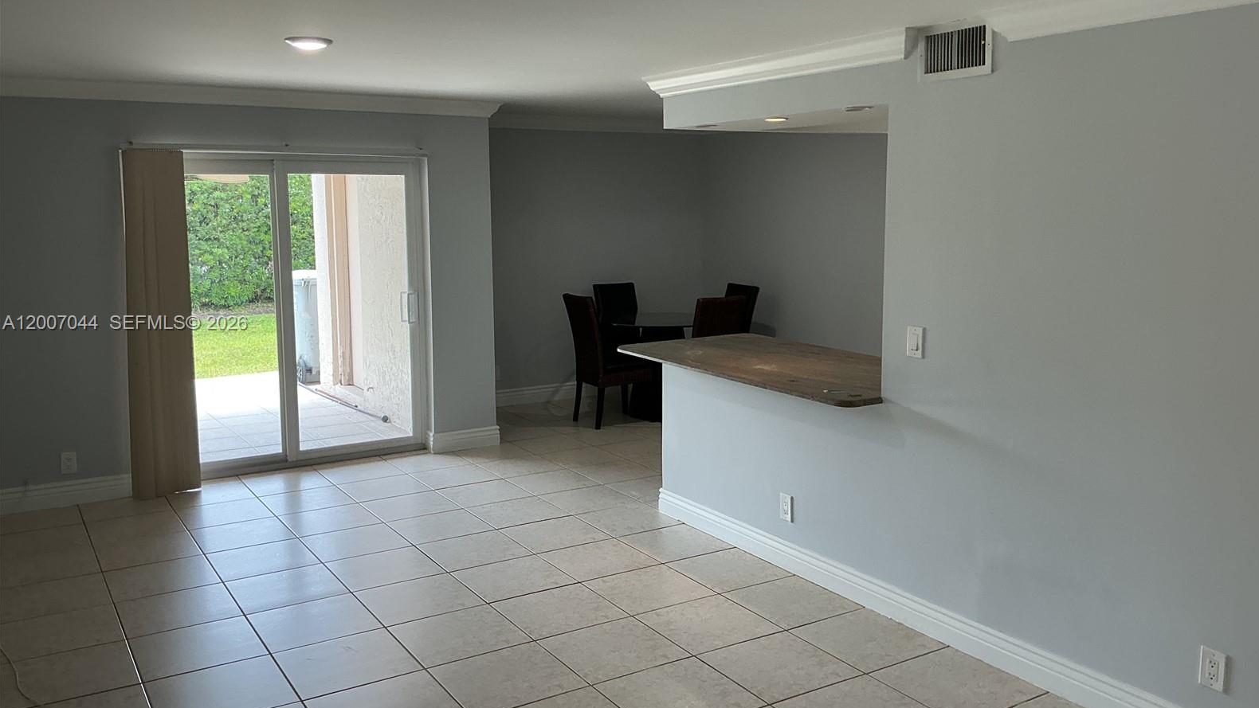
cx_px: 637
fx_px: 1068
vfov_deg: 36.7
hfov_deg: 61.0
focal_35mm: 32
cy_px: 324
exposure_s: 1/120
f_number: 1.8
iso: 40
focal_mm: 3
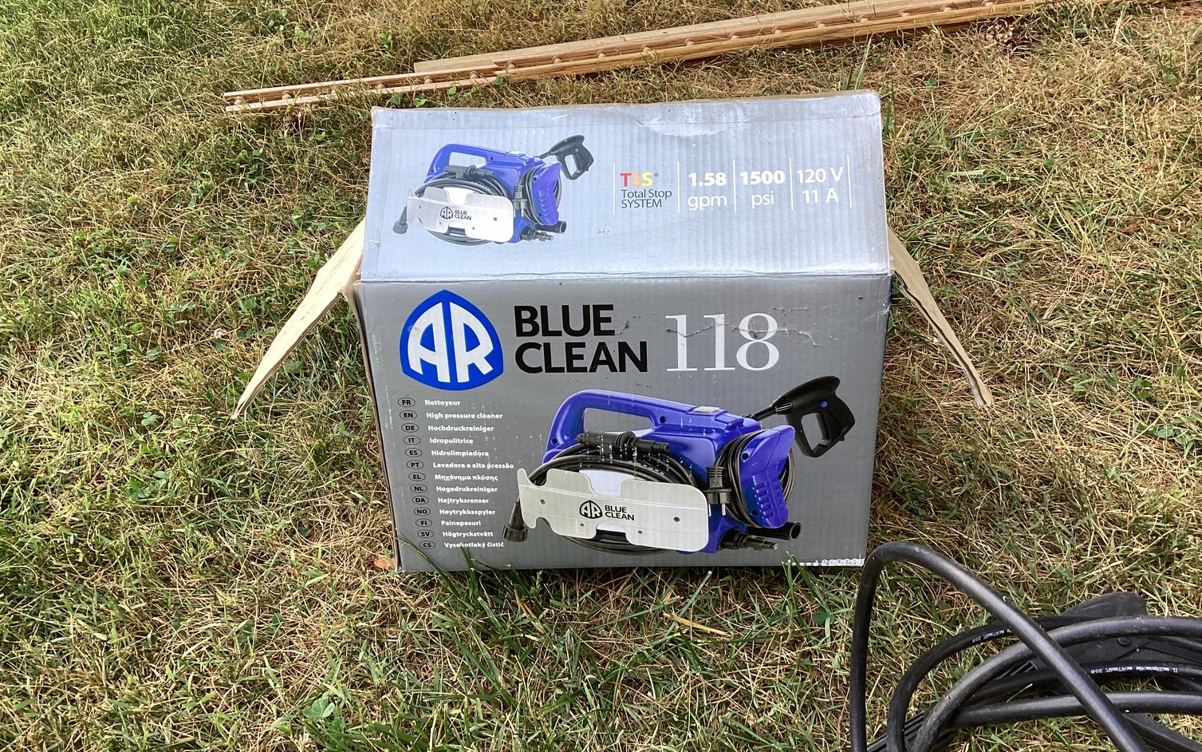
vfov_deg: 38.3
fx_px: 1081
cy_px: 365
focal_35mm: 33
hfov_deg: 58.1
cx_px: 599
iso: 32
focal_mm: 3.3
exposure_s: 1/120
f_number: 2.4
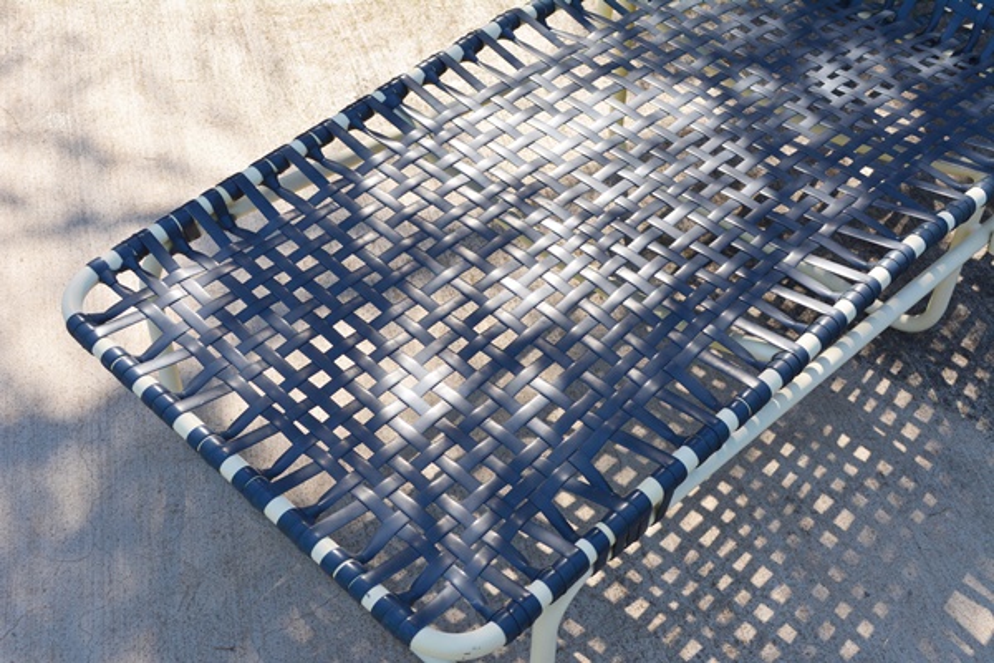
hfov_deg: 41.1
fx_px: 1325
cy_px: 332
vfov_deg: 28.1
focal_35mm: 48
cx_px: 497
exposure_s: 1/250
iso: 200
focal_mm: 32
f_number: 8
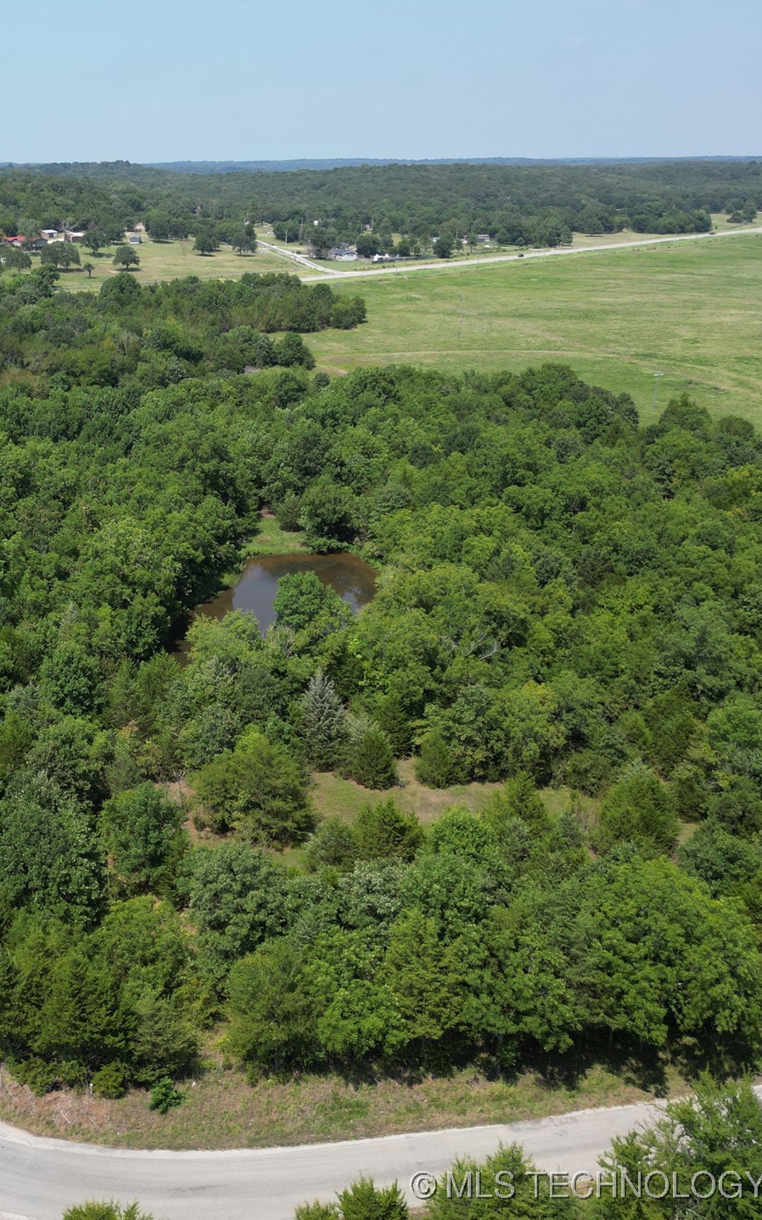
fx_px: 1130
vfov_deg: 56.7
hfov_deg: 35.6
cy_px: 610
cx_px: 116
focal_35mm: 34
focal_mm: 6.72
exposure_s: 1/2000
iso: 100
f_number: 1.7
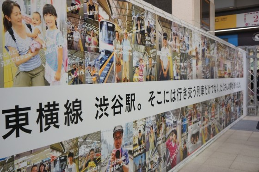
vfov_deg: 38.8
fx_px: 244
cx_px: 130
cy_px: 86
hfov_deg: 55.9
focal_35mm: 34
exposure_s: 1/60
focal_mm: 23
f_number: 4
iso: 320
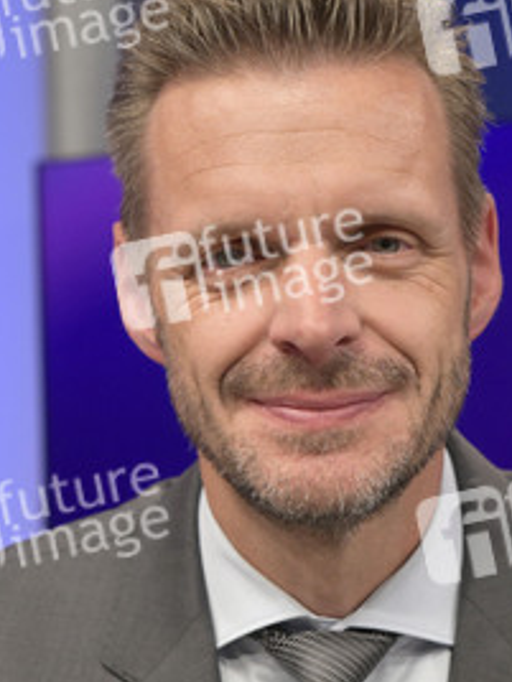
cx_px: 316
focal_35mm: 89
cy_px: 397
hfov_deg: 16.6
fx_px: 1755
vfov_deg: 22.0
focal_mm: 62
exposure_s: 1/200
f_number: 6.3
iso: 2000
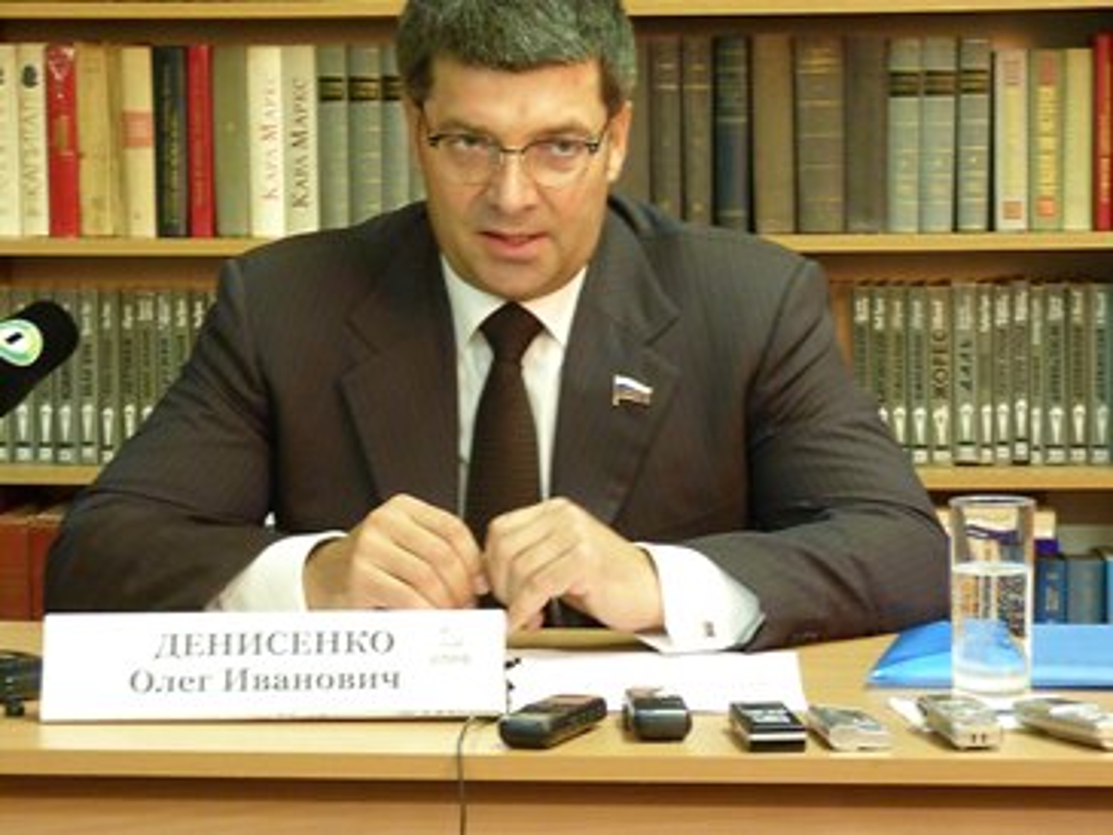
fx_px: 3248
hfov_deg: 19.4
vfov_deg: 14.7
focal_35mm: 101
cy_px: 418
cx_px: 556
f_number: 3.5
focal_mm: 18.2
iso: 800
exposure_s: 1/13
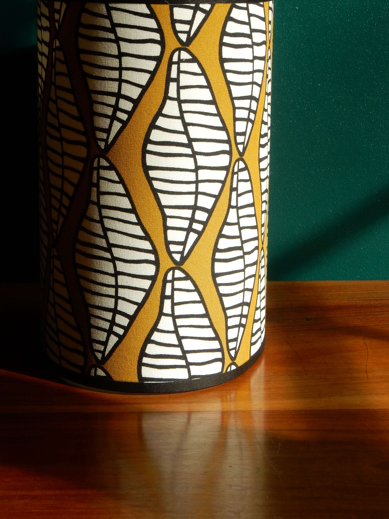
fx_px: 1274
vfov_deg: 23.0
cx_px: 163
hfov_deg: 17.4
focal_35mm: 85
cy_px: 234
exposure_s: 1/60
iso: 125
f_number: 4.8
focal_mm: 12.6
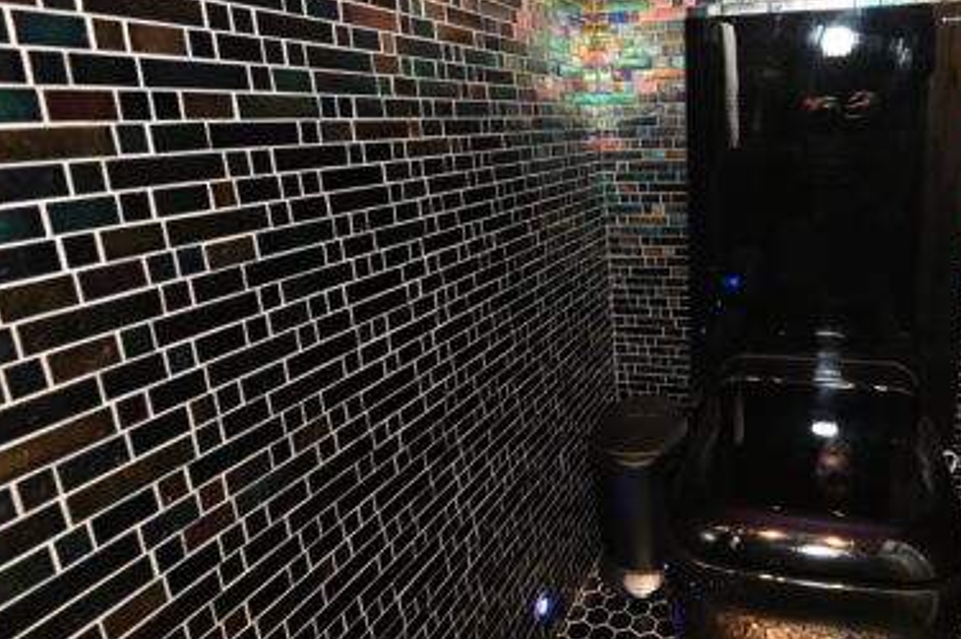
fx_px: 613
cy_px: 272
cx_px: 665
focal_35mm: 23
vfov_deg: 54.8
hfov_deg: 73.1
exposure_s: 1/60
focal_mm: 15
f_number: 10
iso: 6400
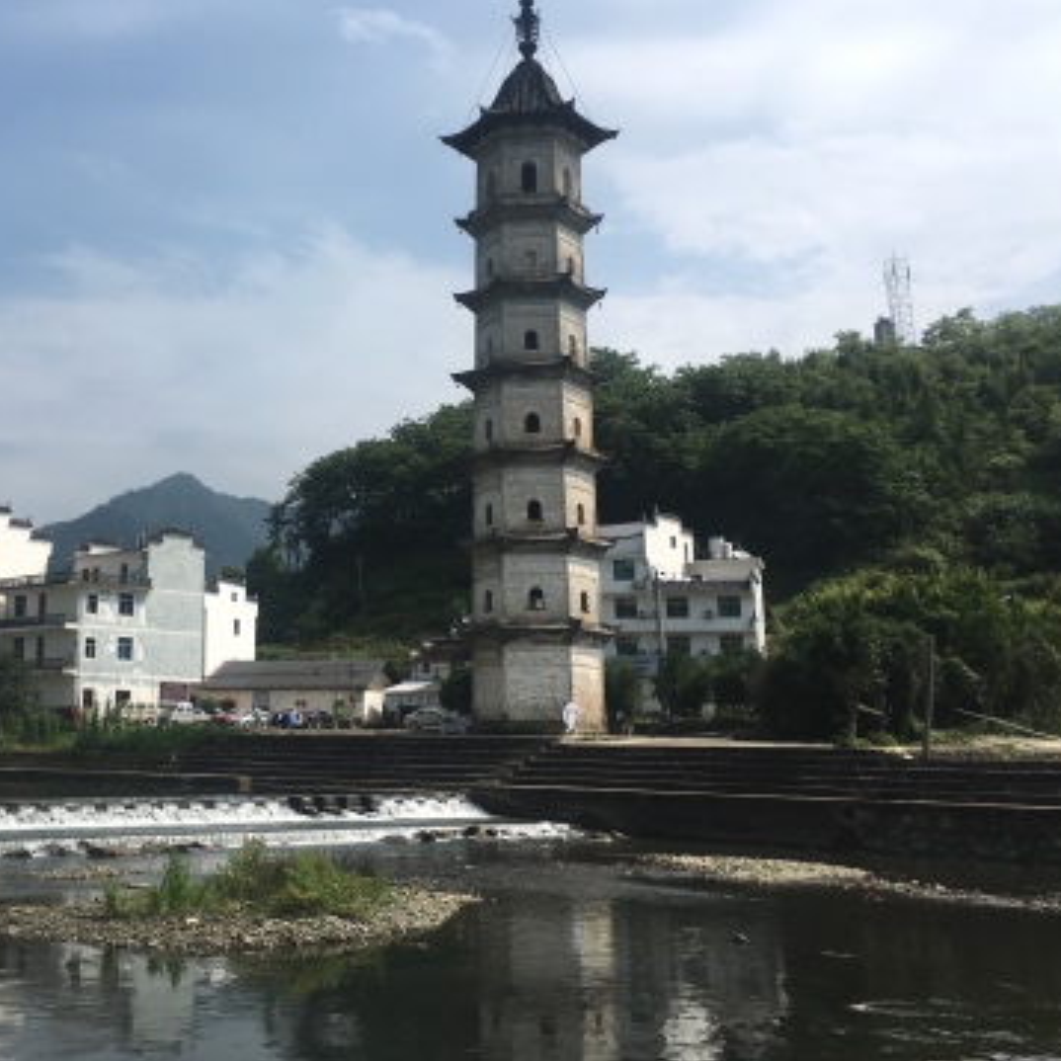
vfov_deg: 38.9
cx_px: 287
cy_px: 403
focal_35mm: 43
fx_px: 1491
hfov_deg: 38.3
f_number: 2.2
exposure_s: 1/3205
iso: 25
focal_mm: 4.15
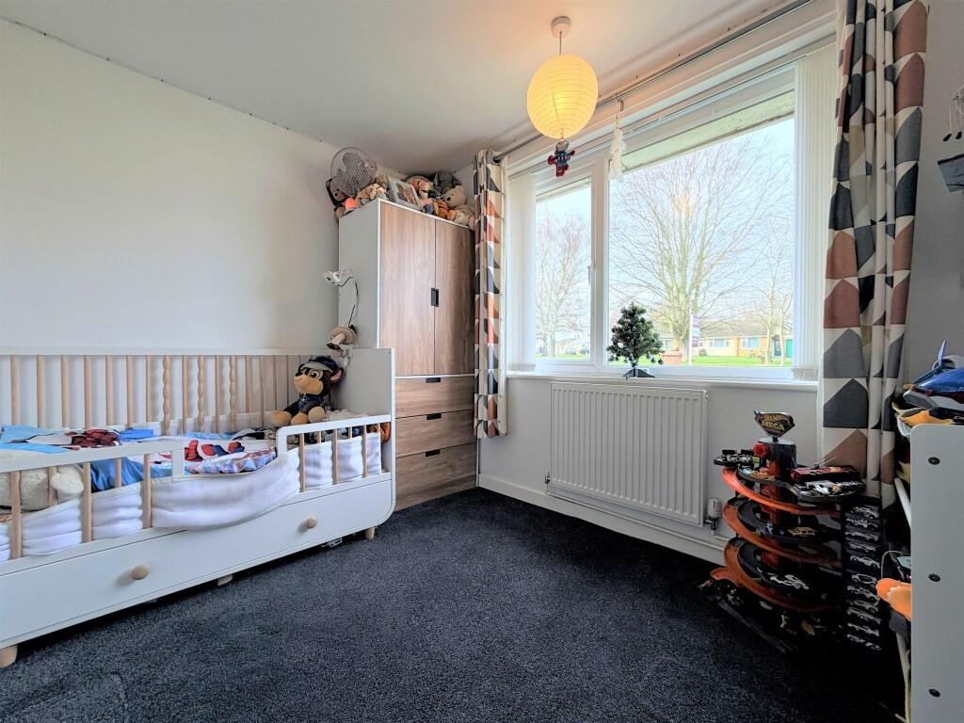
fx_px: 390
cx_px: 482
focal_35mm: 14
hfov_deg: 102.1
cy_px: 362
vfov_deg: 85.7
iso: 64
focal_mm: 2.22
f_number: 2.2
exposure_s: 1/100
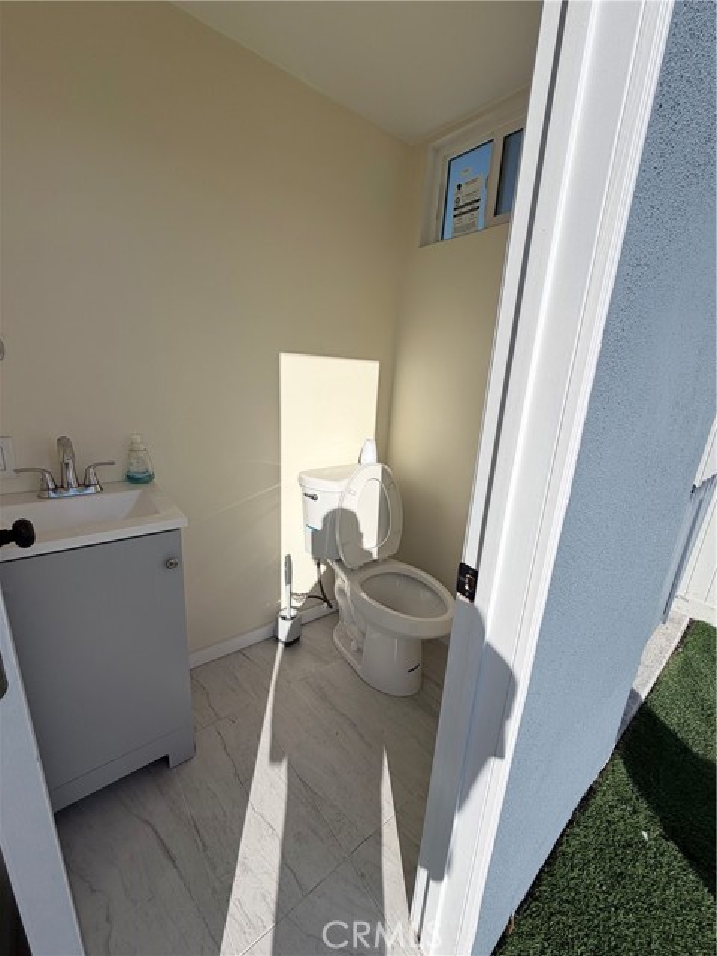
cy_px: 478
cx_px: 358
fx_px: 387
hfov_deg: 85.7
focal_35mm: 14
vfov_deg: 102.1
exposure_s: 1/1399
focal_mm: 2.22
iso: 20
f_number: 2.2
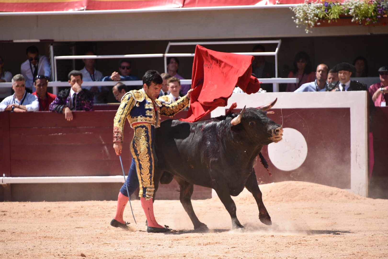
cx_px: 194
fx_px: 3233
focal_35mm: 300
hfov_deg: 6.9
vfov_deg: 4.6
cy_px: 130
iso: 200
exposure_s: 1/640
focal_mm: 300
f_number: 5.6
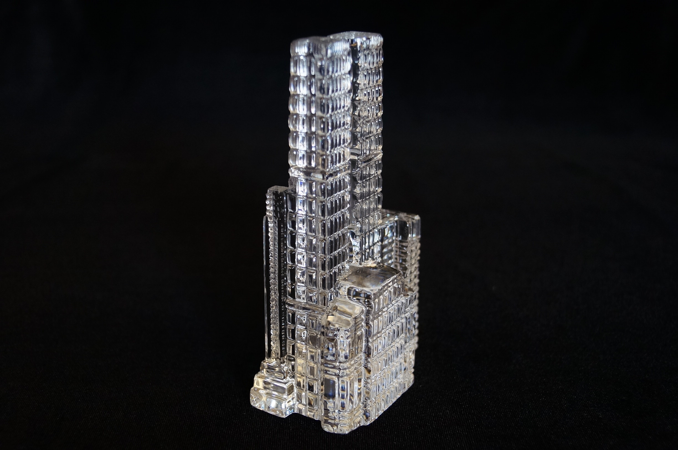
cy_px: 225
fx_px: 790
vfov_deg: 31.8
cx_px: 339
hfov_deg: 46.5
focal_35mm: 42
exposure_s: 1/60
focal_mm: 28
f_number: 4.5
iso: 1000
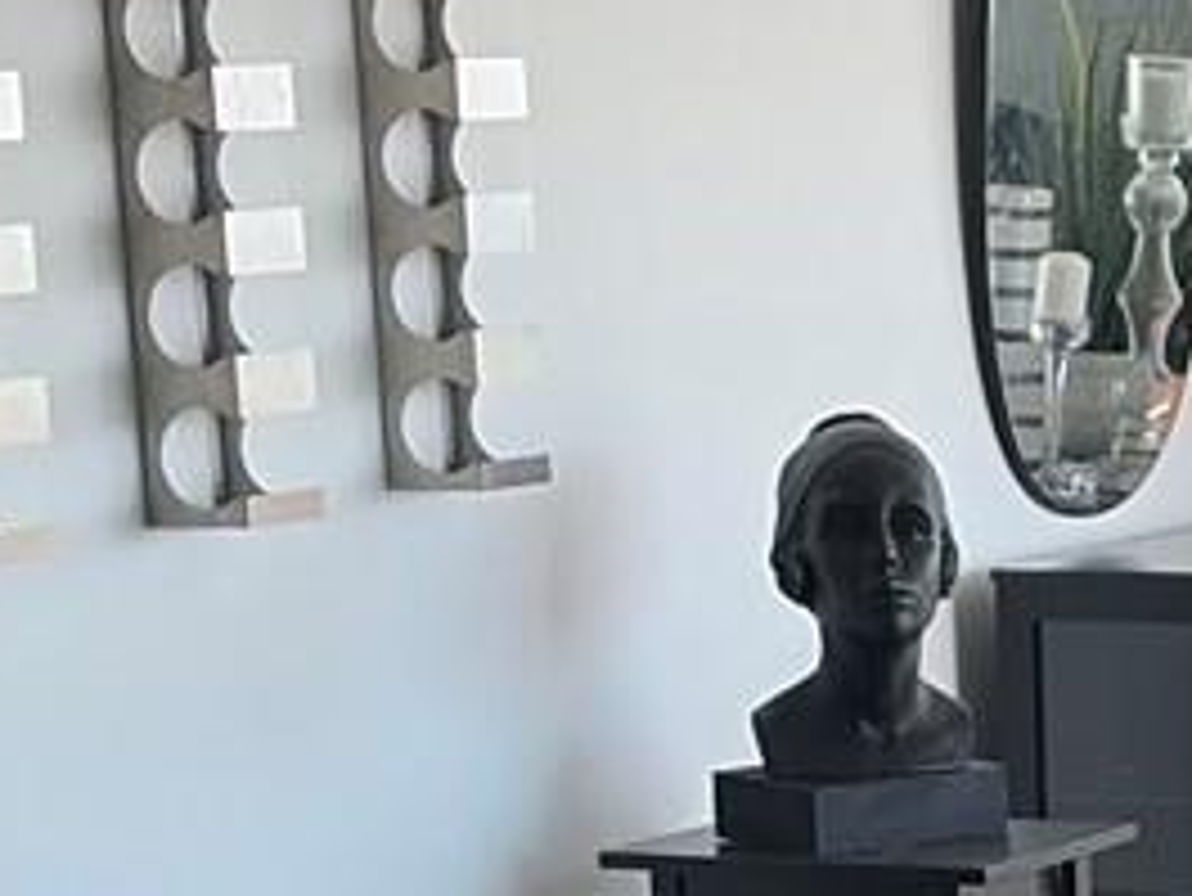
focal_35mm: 157
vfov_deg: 9.2
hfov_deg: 12.4
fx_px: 5409
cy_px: 1297
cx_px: 1170
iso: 50
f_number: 1.6
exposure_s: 1/346
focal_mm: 5.96
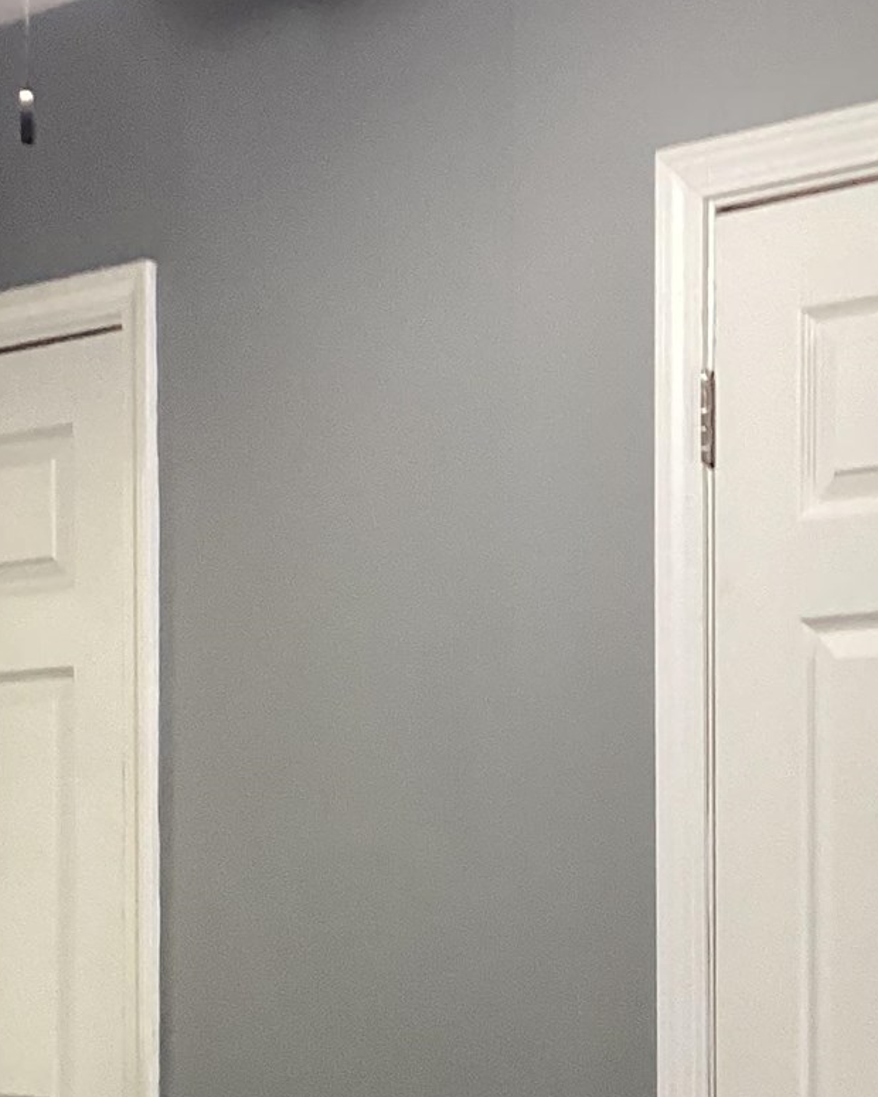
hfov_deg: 17.1
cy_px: 981
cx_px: 377
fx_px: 2923
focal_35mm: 90
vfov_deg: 20.8
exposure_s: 1/60
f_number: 2.4
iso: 200
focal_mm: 3.3
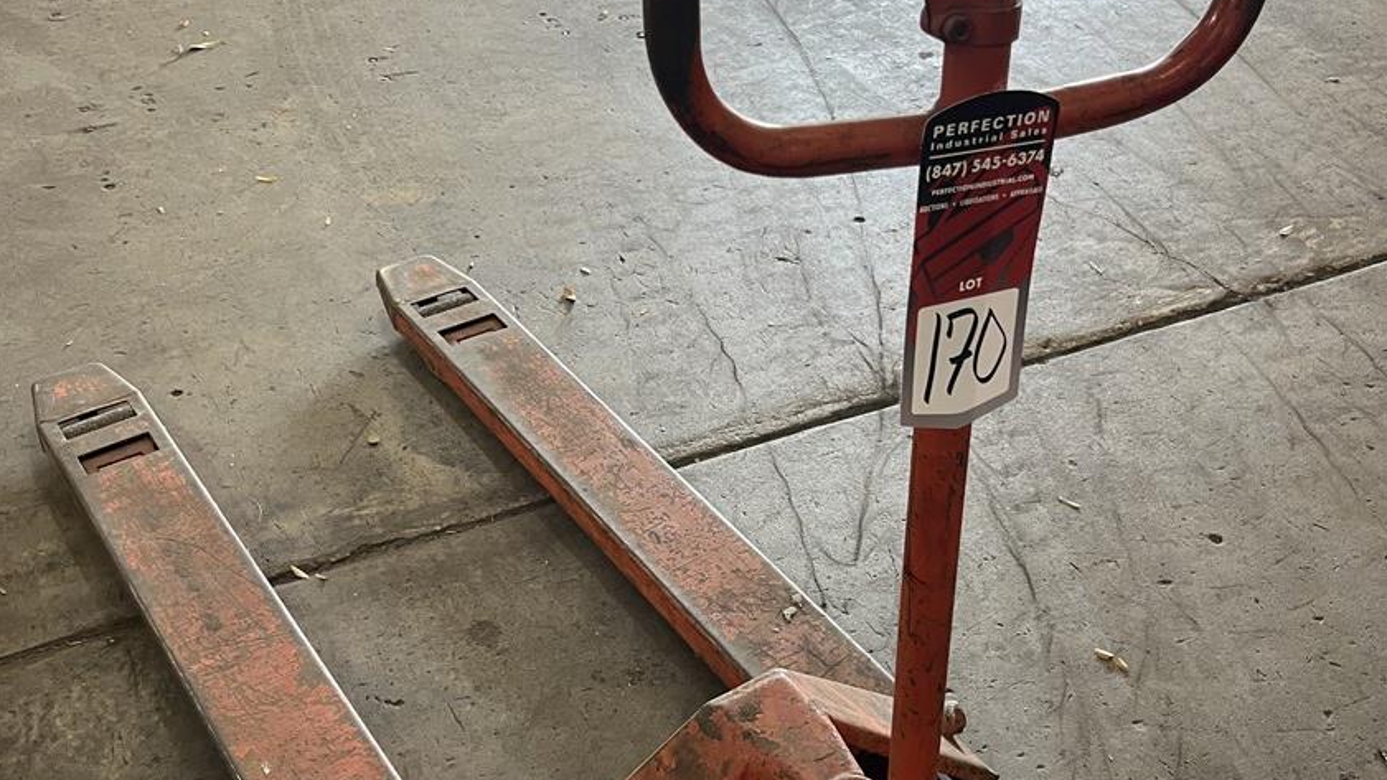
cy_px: 430
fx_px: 1398
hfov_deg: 52.8
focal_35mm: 38
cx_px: 693
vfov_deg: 31.2
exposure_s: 1/79
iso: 125
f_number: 1.6
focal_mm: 5.1
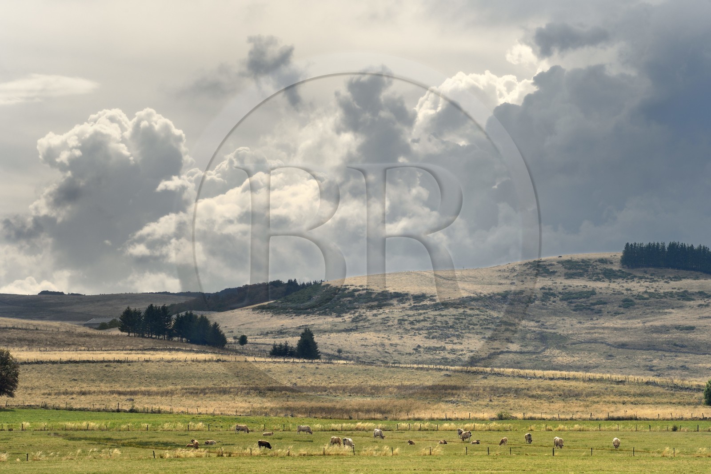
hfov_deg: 10.3
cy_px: 237
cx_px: 356
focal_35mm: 200
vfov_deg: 6.9
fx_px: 3949
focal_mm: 200
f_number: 11
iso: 200
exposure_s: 1/250
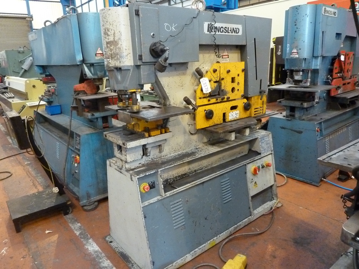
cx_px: 180
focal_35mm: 25
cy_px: 134
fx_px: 259
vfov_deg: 54.9
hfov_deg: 69.4
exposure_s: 1/15
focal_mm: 4.1
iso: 800
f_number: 3.3
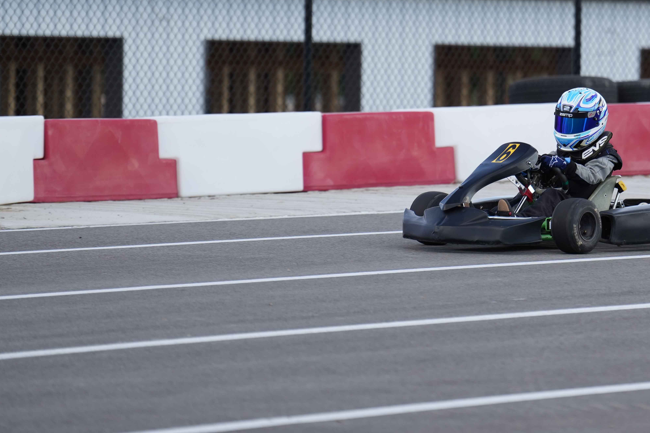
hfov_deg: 7.3
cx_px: 537
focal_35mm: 281
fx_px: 5074
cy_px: 124
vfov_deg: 4.9
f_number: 2.8
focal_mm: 159
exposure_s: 1/1250
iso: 200
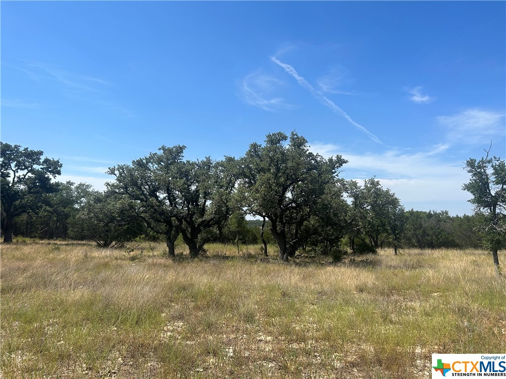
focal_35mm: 26
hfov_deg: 67.3
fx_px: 380
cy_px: 190
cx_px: 253
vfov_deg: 53.1
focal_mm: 5.7
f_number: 1.5
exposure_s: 1/4630
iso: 50
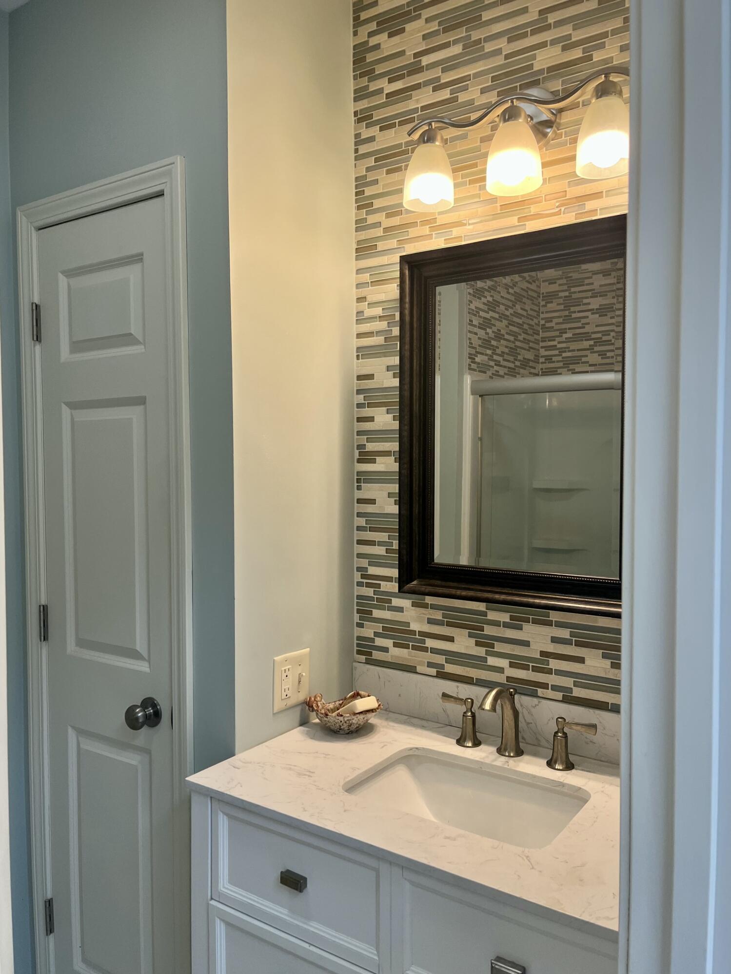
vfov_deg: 67.3
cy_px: 487
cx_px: 366
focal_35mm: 26
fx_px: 732
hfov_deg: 53.1
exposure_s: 1/120
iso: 64
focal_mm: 5.1
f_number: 1.6
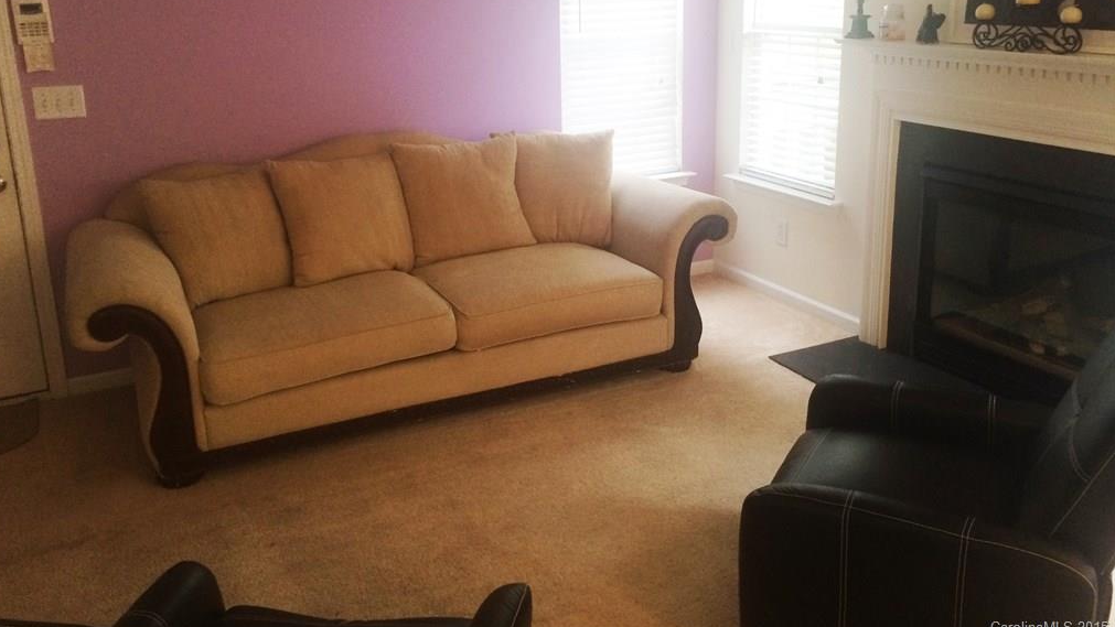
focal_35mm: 32
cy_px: 215
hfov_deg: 61.0
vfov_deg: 36.4
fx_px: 946
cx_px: 553
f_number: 2.2
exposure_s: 1/30
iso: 100
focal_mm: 4.15
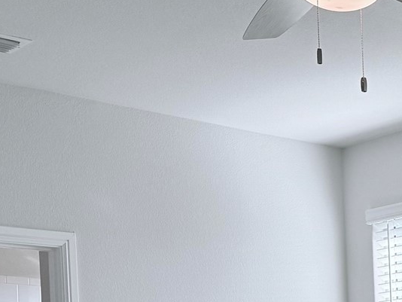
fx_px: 1069
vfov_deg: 14.9
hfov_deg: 19.5
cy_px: 455
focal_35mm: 92
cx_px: 538
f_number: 1.78
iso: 100
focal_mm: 6.76
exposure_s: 1/598
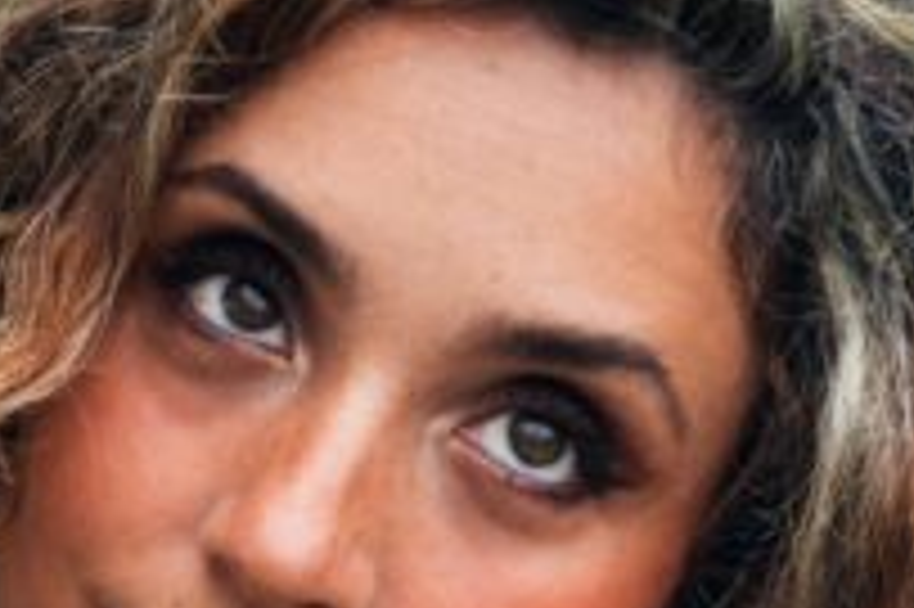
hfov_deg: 10.8
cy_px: 957
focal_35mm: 190
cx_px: 50
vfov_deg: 7.1
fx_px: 4808
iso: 160
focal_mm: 25
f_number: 4.5
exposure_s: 1/200
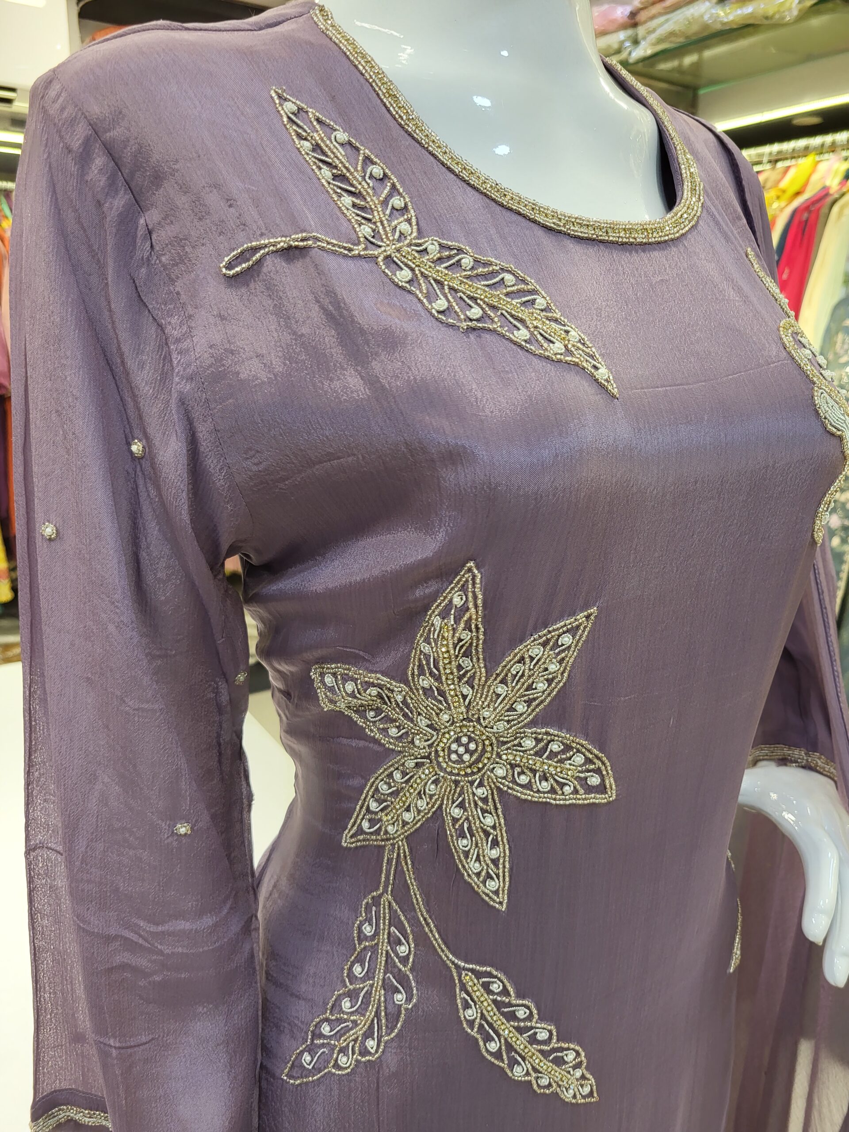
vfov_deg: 67.3
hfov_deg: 53.1
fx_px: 850
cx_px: 424
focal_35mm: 26
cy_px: 566
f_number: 1.8
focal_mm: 5.4
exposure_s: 1/100
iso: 125
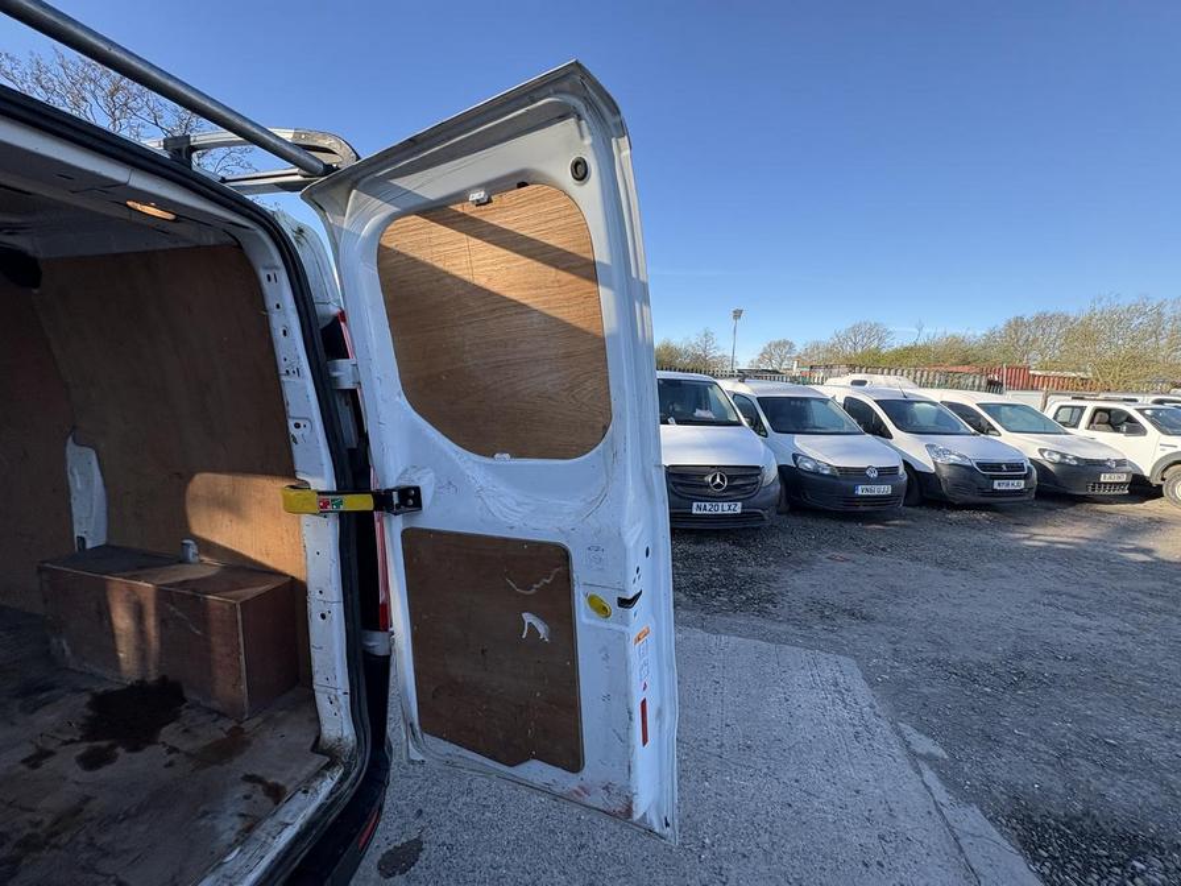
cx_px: 590
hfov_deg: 102.1
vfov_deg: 85.7
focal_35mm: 14
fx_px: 478
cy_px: 443
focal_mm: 2.22
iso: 50
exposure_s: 1/596
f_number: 2.2
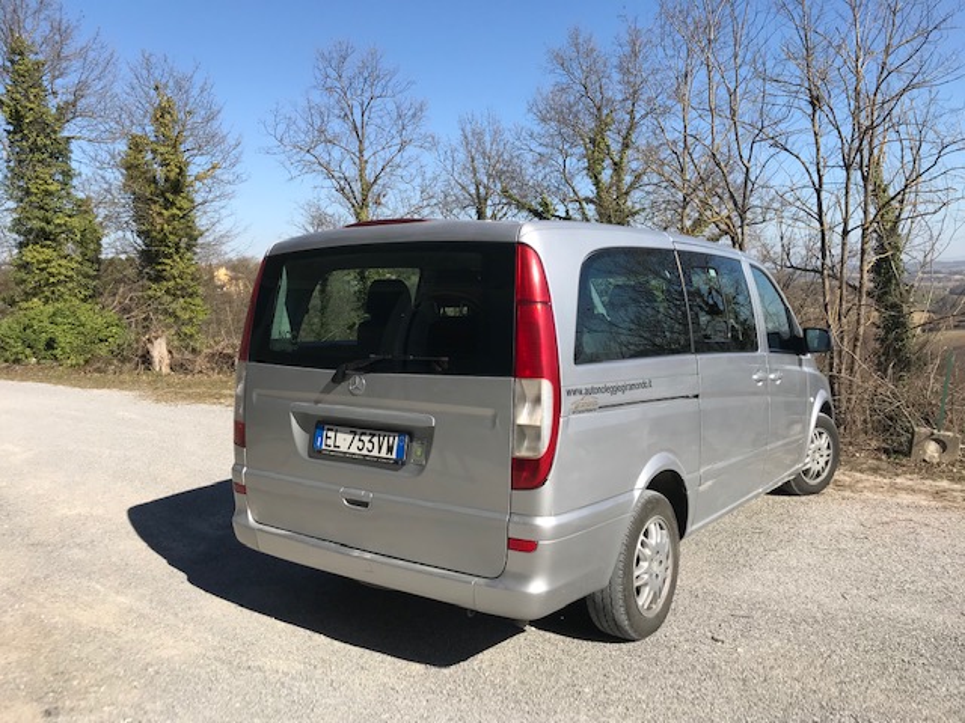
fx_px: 781
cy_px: 362
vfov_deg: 49.7
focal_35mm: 28
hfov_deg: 63.4
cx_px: 482
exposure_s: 1/2660
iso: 20
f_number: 1.8
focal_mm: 3.99
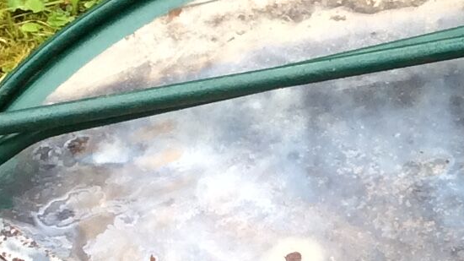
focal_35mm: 164
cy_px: 182
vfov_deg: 7.4
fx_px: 2017
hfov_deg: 12.8
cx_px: 579
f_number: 2.4
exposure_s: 1/204
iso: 32
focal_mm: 3.3
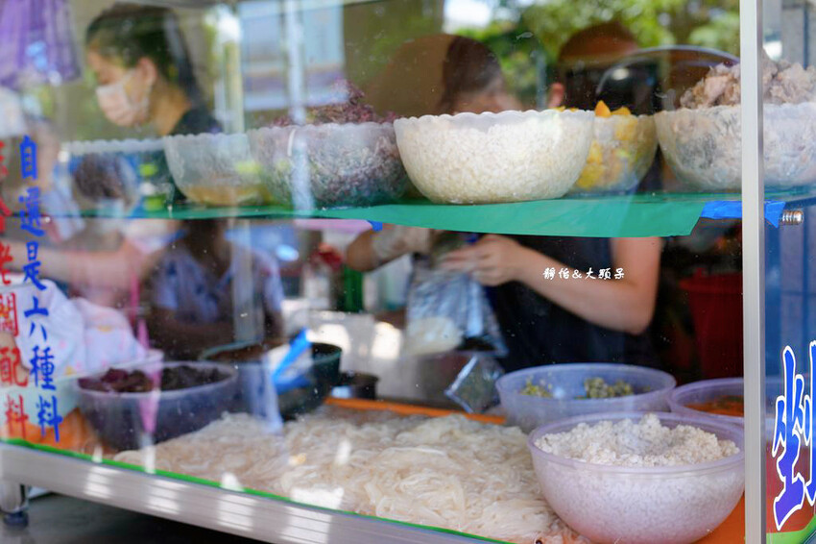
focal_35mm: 46
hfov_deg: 42.8
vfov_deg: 29.2
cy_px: 272
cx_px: 408
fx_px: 1042
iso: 320
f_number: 5
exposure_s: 1/80
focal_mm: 46
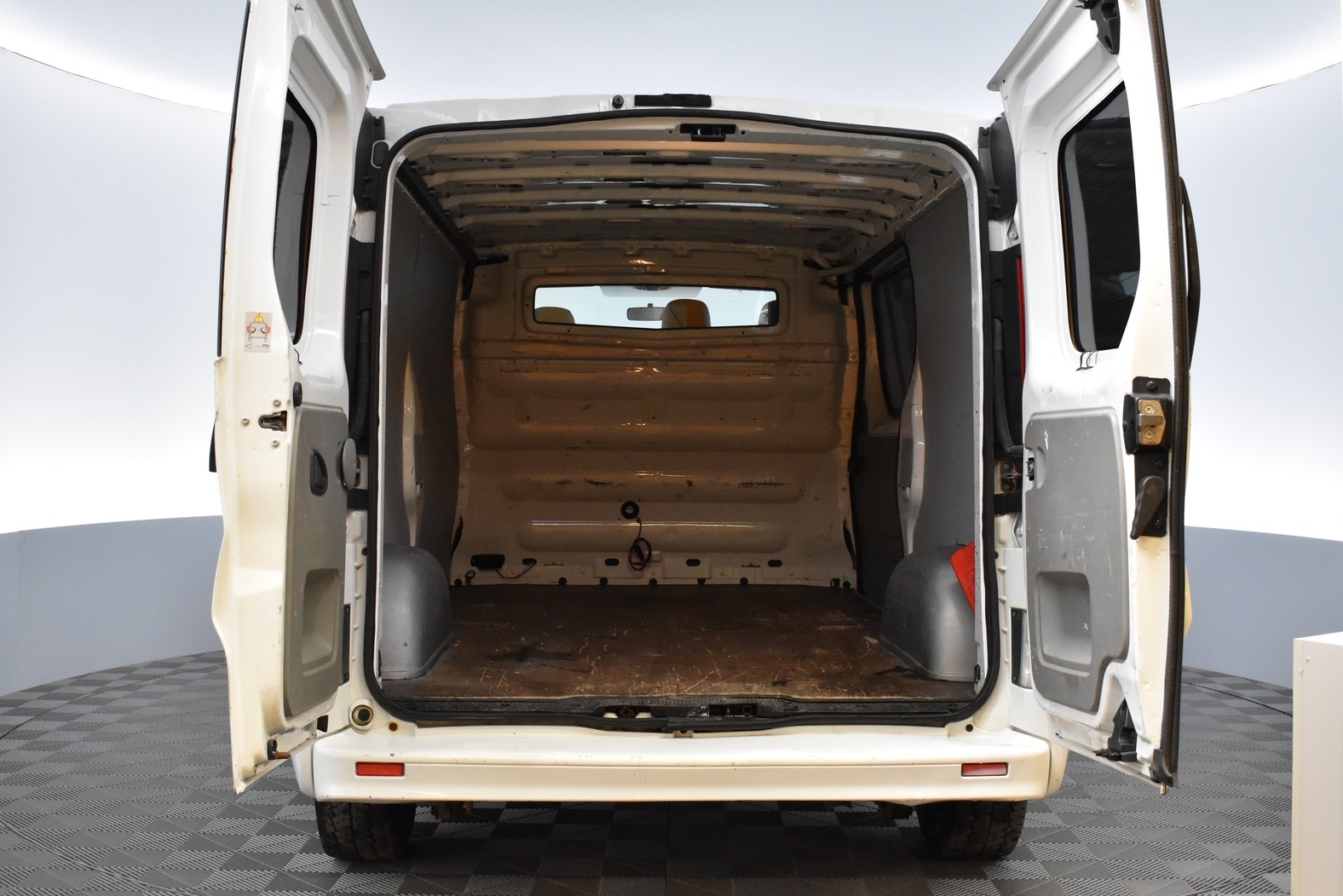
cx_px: 667
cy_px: 453
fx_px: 1437
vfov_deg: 34.6
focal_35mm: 39
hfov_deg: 50.1
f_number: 5.6
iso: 3200
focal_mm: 25
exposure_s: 1/125
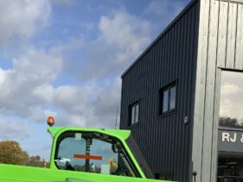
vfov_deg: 21.7
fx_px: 464
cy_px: 170
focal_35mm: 66
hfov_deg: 29.4
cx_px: 131
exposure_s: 1/2959
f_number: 1.8
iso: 20
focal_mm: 3
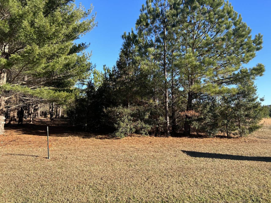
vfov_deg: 53.1
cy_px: 102
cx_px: 136
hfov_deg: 67.3
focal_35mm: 26
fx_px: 204
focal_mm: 5.7
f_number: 1.5
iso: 50
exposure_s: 1/1238
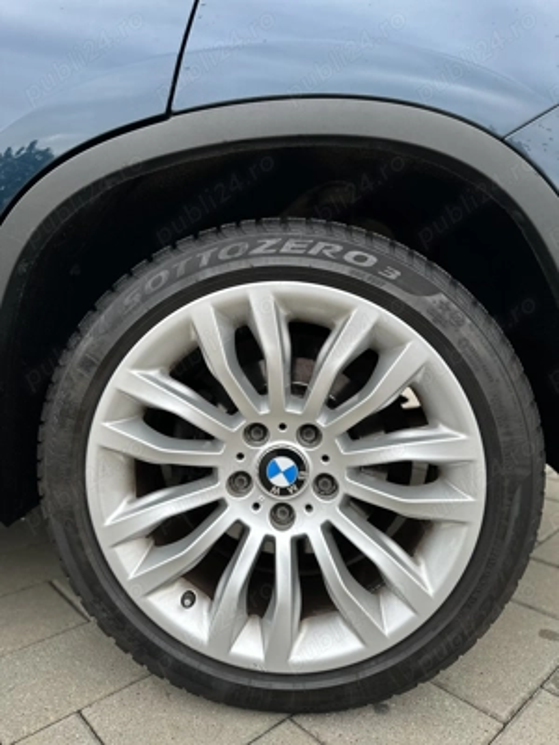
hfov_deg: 56.8
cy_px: 372
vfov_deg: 71.6
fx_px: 517
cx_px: 280
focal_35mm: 24
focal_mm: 6.86
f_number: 1.78
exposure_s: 1/154
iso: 64
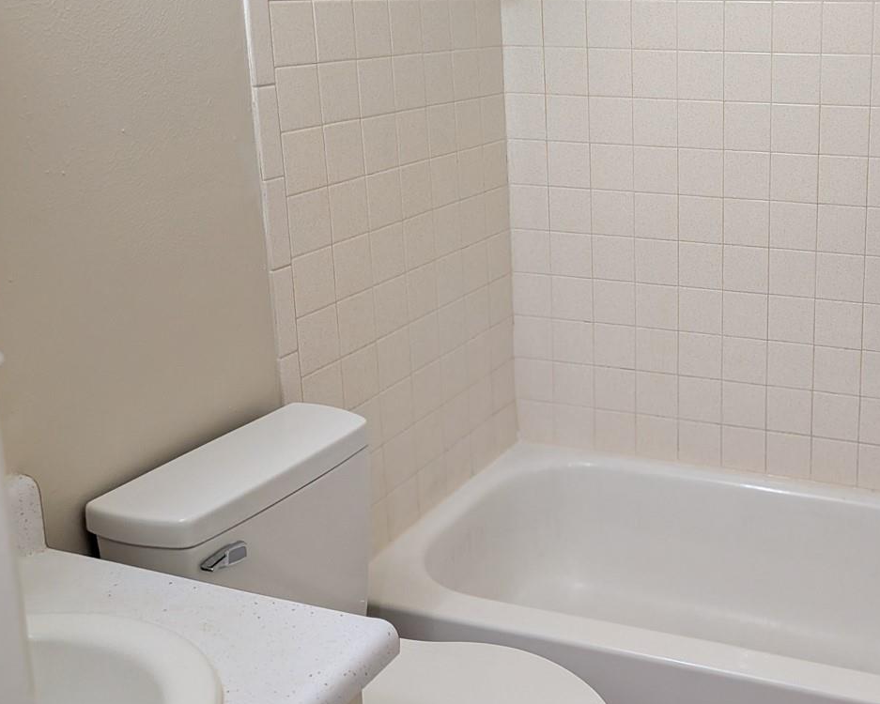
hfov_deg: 43.0
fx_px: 1042
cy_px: 181
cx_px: 740
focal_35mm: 40
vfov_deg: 36.5
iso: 150
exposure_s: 1/120
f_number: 1.7
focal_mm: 4.53
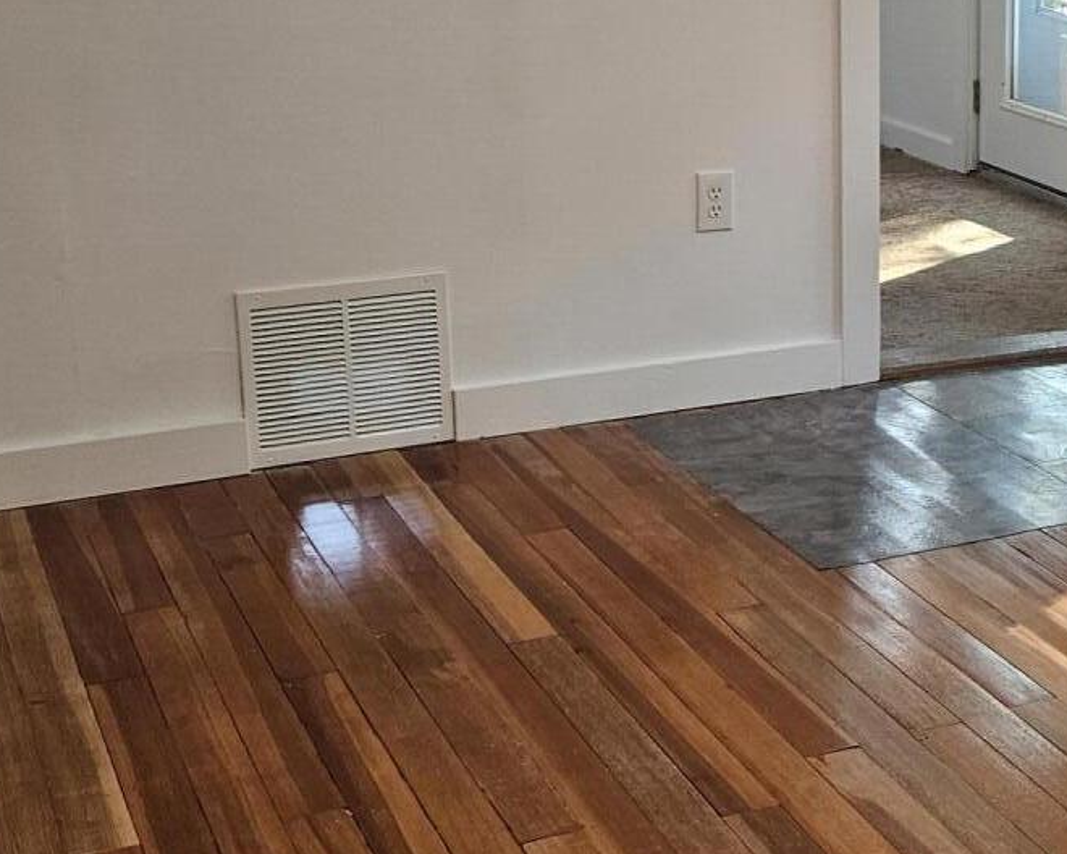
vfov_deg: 22.4
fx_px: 2147
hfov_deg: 26.8
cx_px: 983
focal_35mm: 68
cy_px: 290
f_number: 1.8
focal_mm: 5.4
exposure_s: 1/120
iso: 160
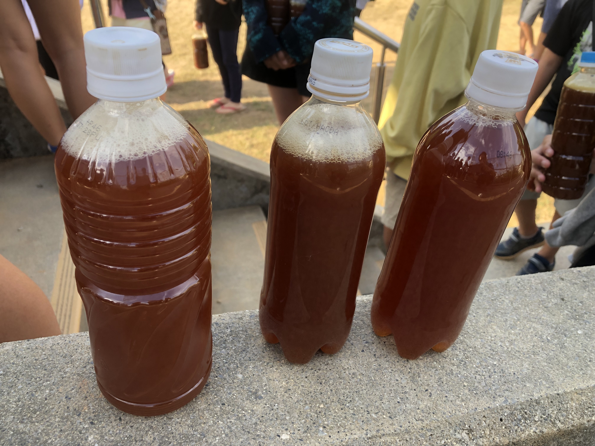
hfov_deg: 63.4
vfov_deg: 49.7
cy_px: 223
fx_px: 481
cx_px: 298
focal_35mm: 28
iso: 20
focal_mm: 4
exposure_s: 1/227
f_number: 1.8
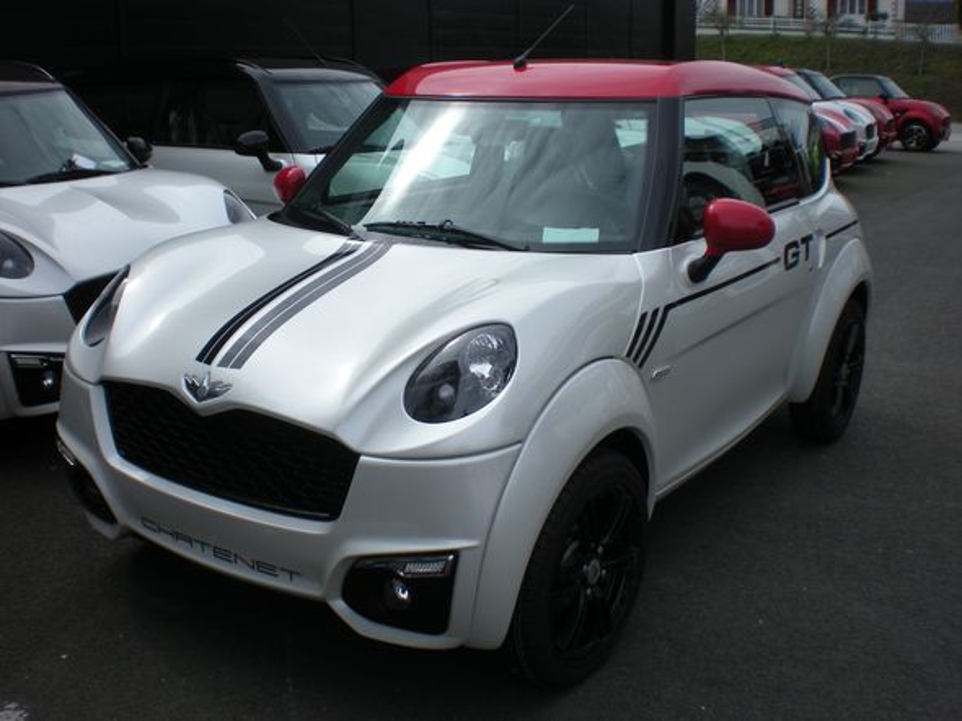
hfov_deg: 49.0
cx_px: 481
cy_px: 360
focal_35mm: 38
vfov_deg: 37.7
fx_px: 1056
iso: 64
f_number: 4.6
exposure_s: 1/554
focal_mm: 6.3
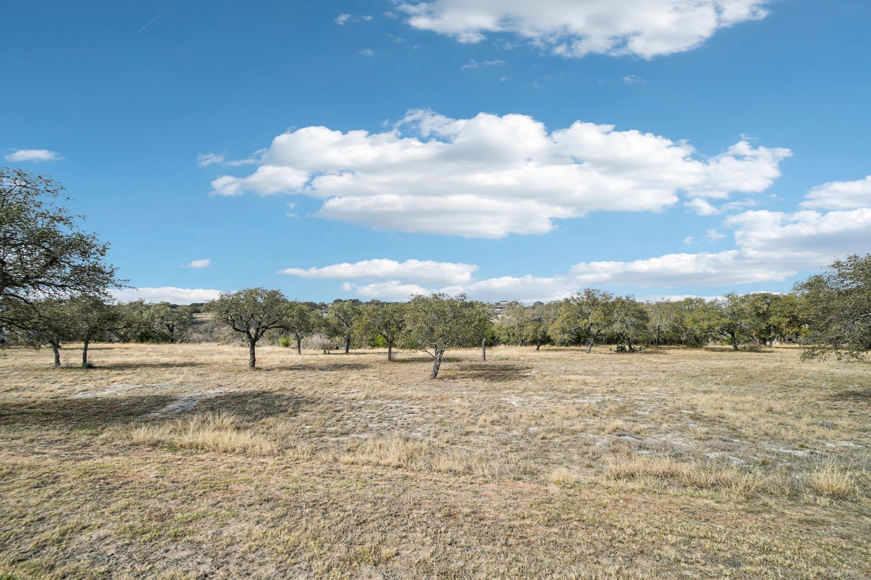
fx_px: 363
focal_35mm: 15
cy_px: 290
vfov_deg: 77.3
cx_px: 436
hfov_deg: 100.4
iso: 400
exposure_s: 1/1250
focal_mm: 10
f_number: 8
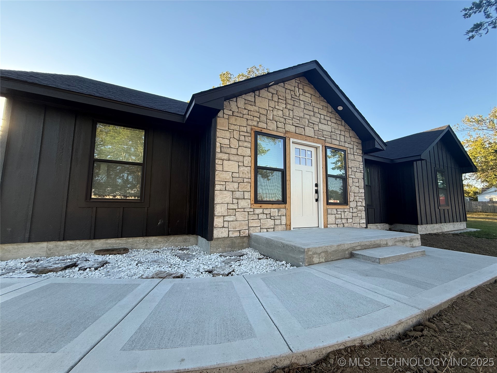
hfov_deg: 102.1
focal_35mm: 14
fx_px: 201
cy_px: 186
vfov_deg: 85.7
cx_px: 248
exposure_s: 1/285
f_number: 2.2
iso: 64
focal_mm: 2.22
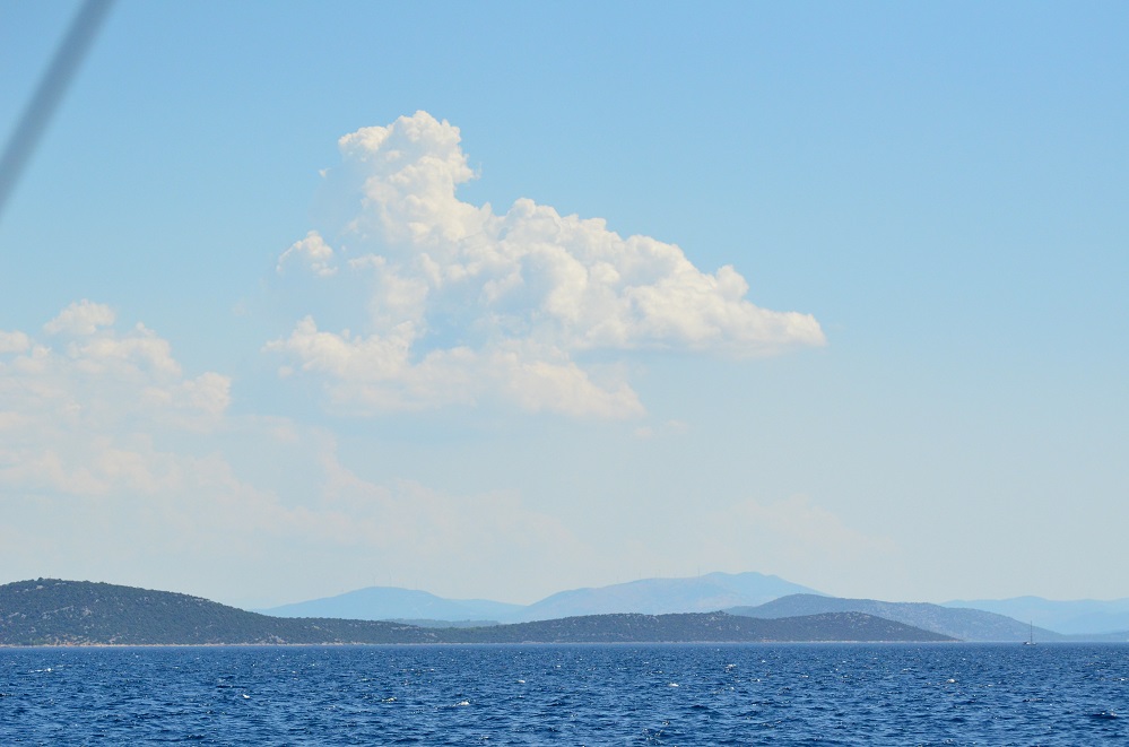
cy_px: 374
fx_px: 4458
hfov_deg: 14.4
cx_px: 564
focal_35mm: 142
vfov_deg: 9.6
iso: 1000
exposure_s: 1/8000
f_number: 5.6
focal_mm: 95
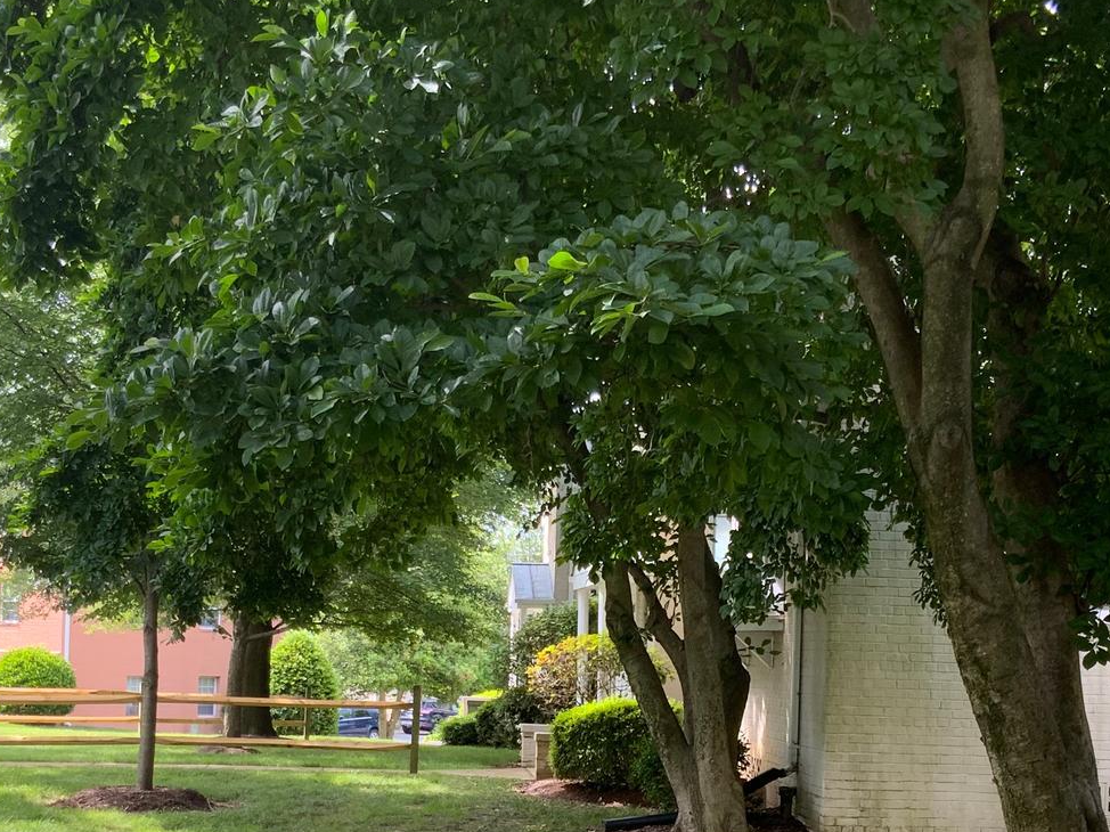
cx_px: 605
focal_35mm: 61
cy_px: 679
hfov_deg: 31.7
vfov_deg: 23.6
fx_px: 1956
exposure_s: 1/122
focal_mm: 3
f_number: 1.8
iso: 25
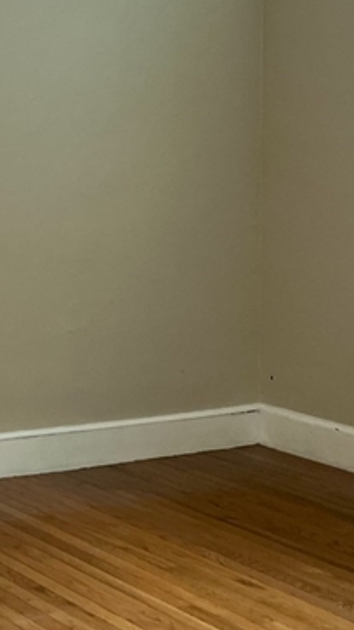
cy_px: 161
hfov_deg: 13.5
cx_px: -293
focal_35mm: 80
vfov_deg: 26.2
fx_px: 1336
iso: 80
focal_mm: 5.7
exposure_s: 1/121
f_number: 1.5
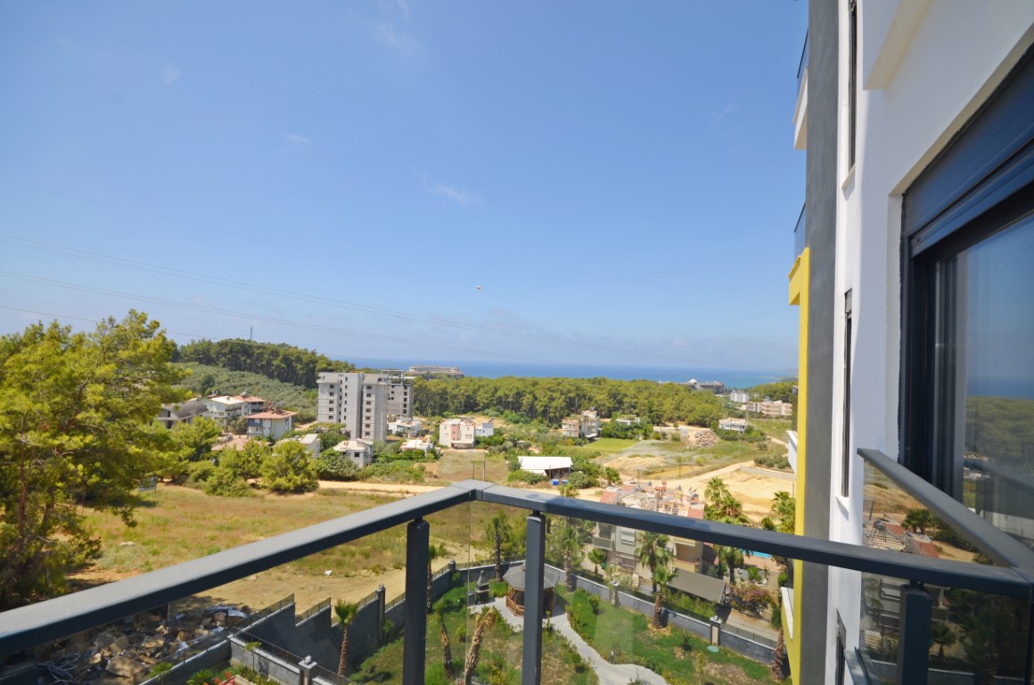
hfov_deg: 100.5
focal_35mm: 15
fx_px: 430
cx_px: 517
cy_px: 342
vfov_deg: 77.1
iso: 100
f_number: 8
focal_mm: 10
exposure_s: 1/250
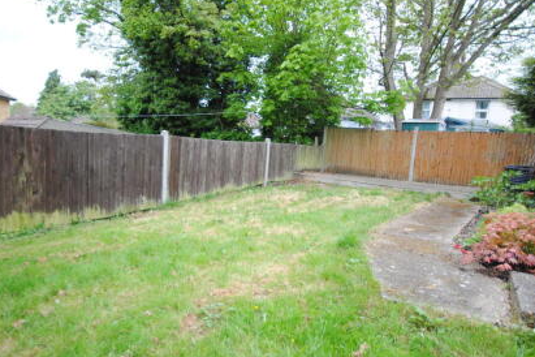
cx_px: 240
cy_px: 179
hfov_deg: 76.9
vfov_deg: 56.0
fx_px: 336
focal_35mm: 23
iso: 400
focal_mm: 13
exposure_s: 1/250
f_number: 3.5
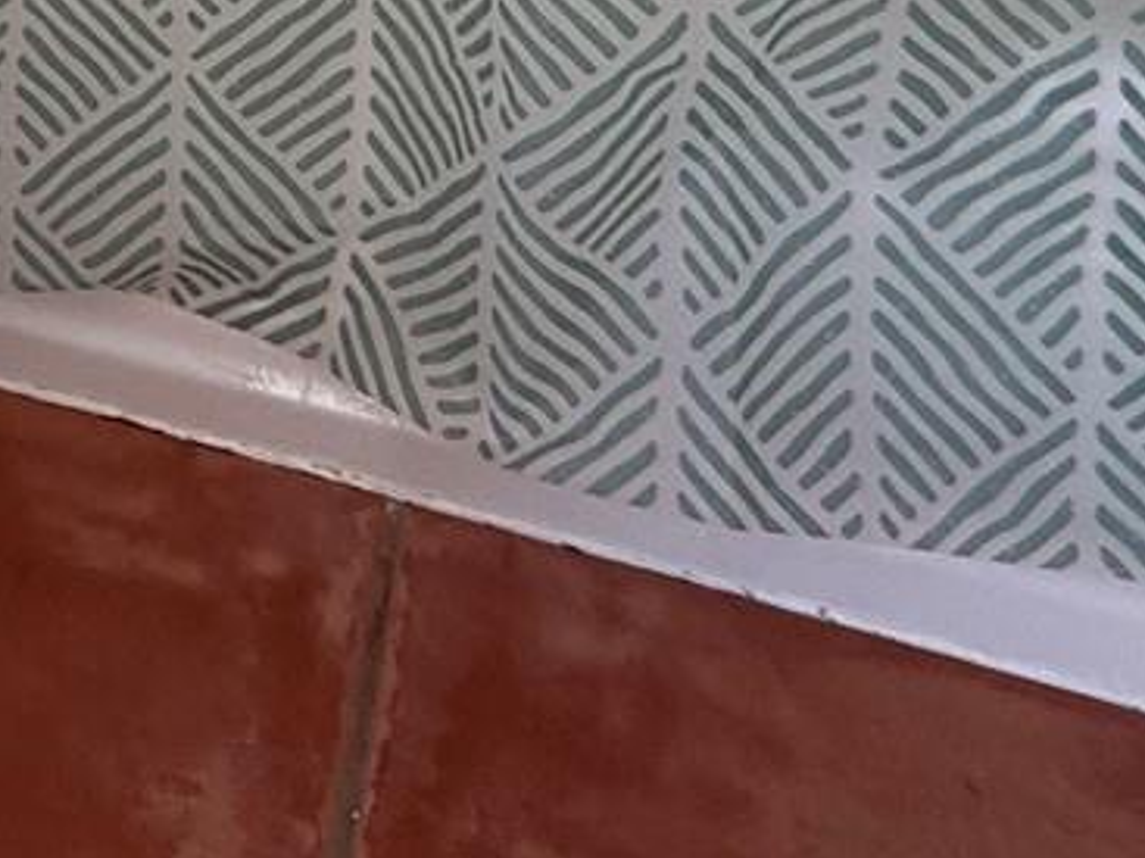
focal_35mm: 61
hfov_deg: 25.5
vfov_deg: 19.4
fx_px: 2017
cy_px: -583
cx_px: -477
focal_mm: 2.22
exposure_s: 1/99
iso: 125
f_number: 2.2
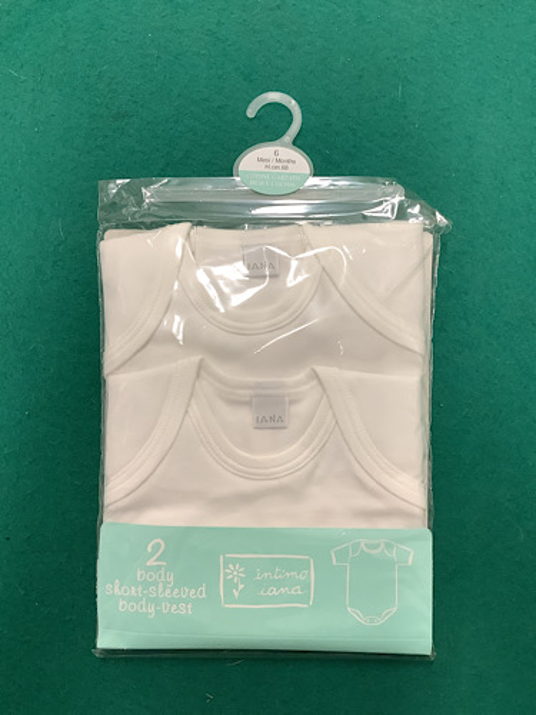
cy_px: 358
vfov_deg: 58.4
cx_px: 268
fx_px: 640
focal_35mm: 31
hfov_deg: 45.4
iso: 125
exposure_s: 1/50
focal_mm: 3.3
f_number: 2.4
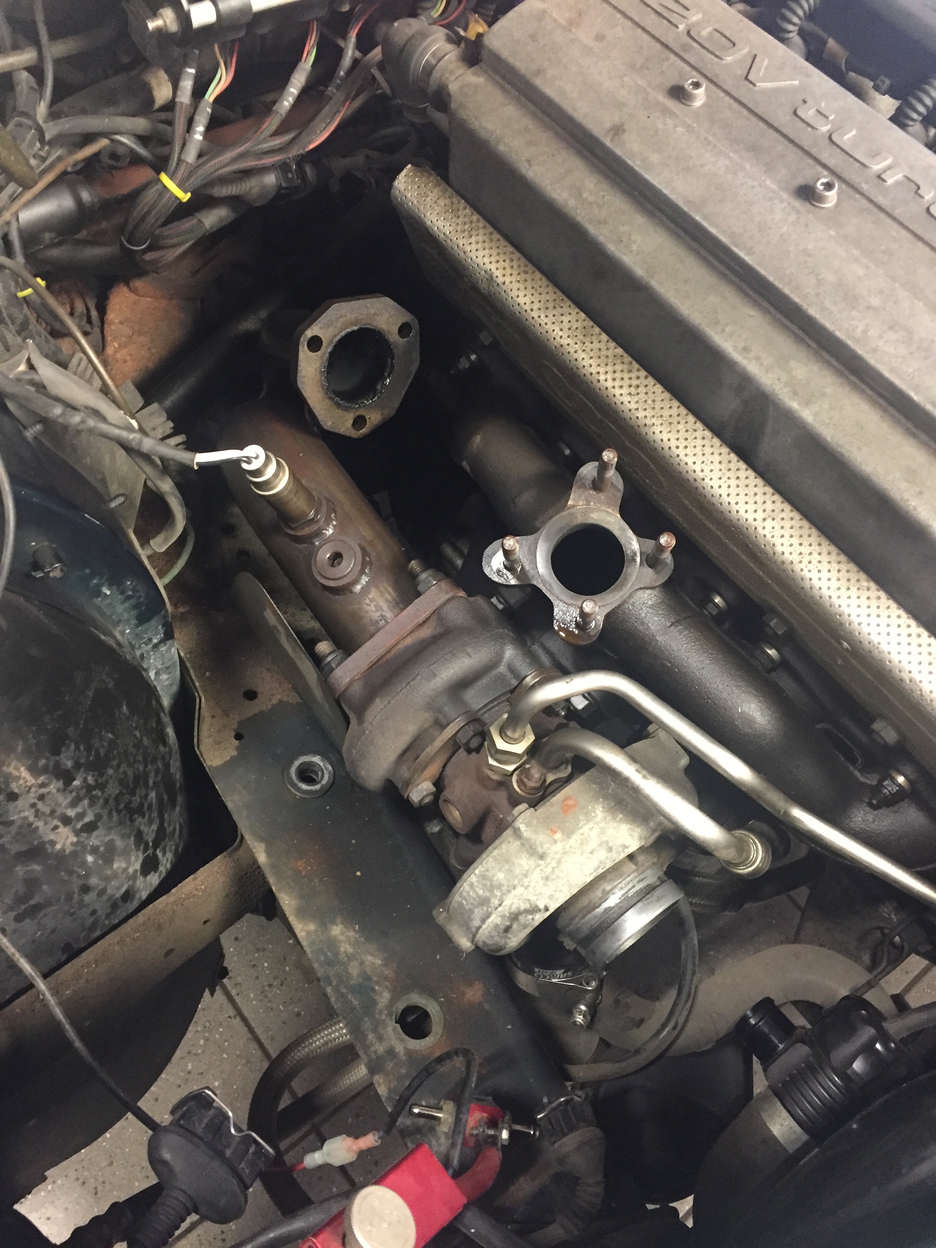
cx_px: 468
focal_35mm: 29
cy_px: 624
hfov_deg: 48.2
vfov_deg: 61.7
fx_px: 1046
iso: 250
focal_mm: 4.15
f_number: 2.2
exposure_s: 1/20
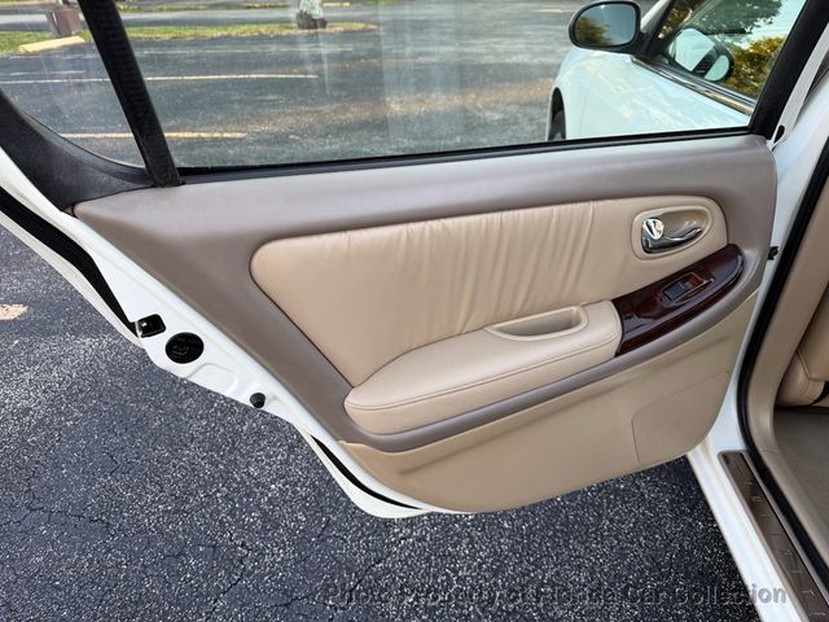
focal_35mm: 24
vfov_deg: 56.8
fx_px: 575
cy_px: 311
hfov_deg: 71.6
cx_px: 414
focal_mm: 6.76
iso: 64
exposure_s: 1/121
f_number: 1.78
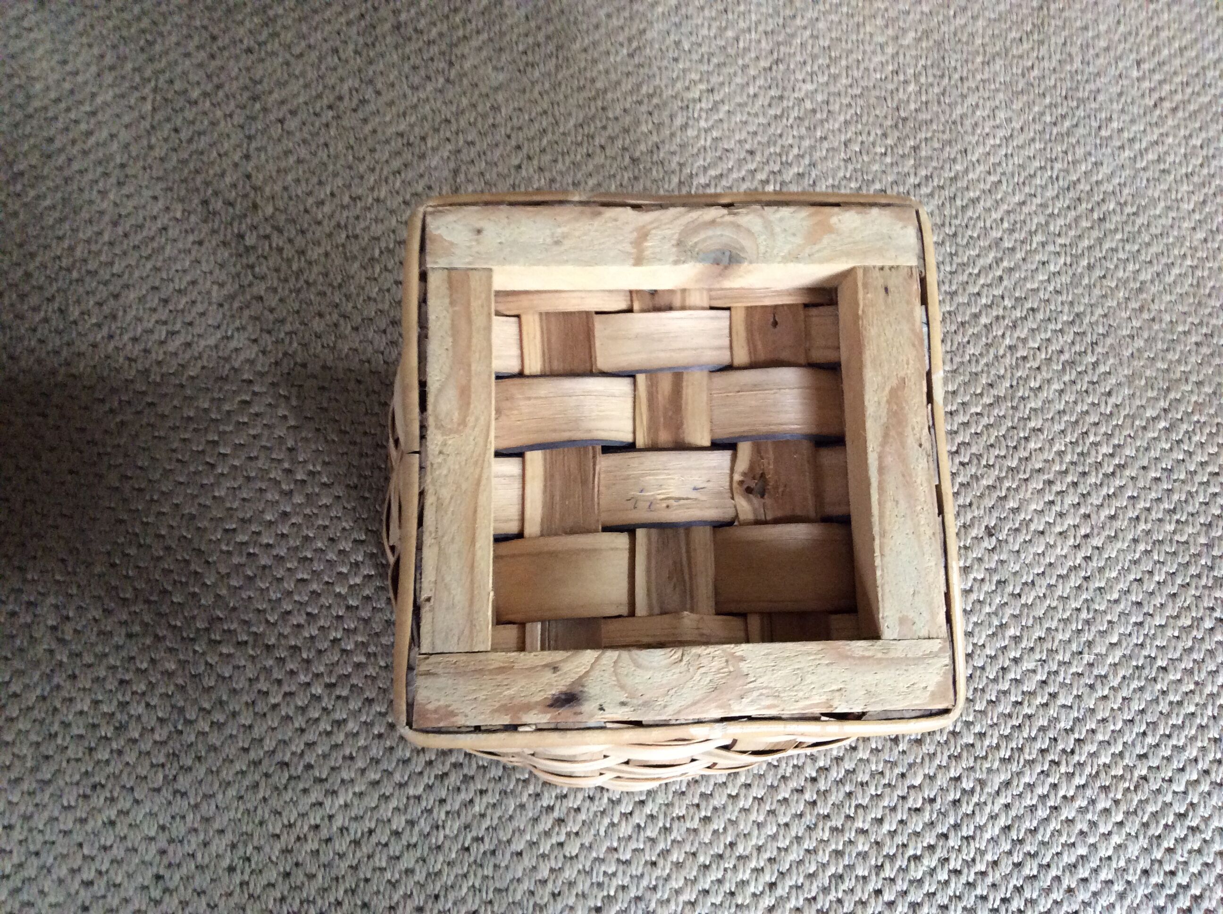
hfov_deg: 56.9
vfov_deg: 44.1
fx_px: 1129
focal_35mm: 32
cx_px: 612
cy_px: 457
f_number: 2.4
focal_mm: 3.3
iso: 200
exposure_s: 1/25
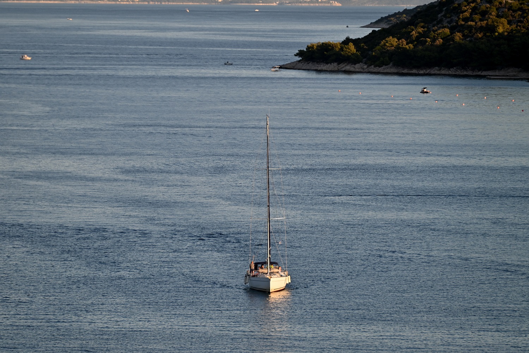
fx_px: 4409
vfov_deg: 4.6
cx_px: 264
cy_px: 176
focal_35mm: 300
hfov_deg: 6.9
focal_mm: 300
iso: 250
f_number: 5.6
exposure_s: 1/1000
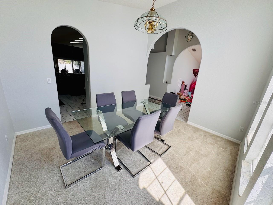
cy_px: 102
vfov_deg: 85.7
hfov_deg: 102.1
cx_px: 136
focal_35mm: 14
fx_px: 110
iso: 40
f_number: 2.2
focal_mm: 2.22
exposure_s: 1/175
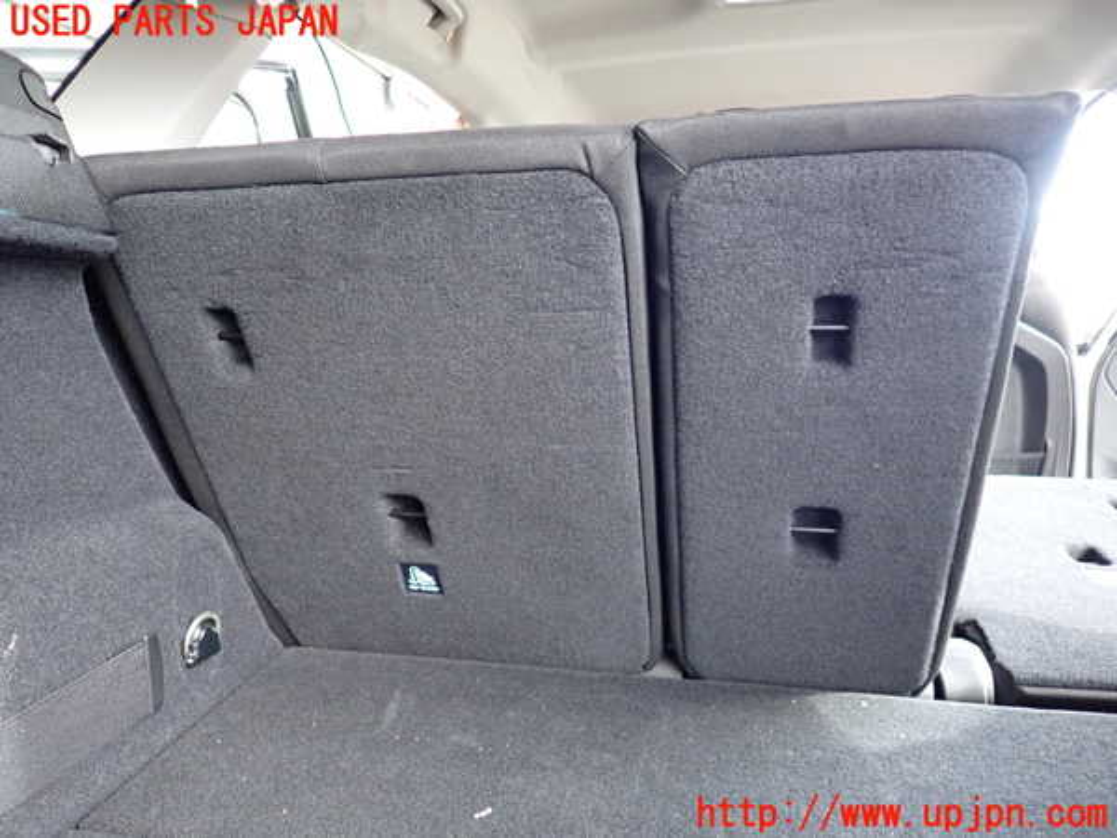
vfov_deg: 54.9
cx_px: 558
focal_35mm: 25
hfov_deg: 69.4
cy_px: 419
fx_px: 807
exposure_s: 1/125
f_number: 2
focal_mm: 4.5
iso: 800
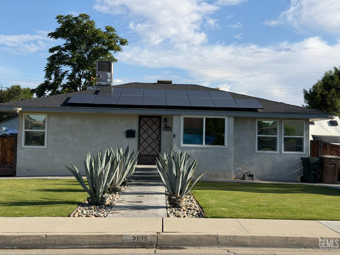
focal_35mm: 48
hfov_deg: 39.7
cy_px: 128
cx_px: 170
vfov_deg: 30.3
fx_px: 471
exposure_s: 1/5587
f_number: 1.78
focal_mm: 6.76
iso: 64
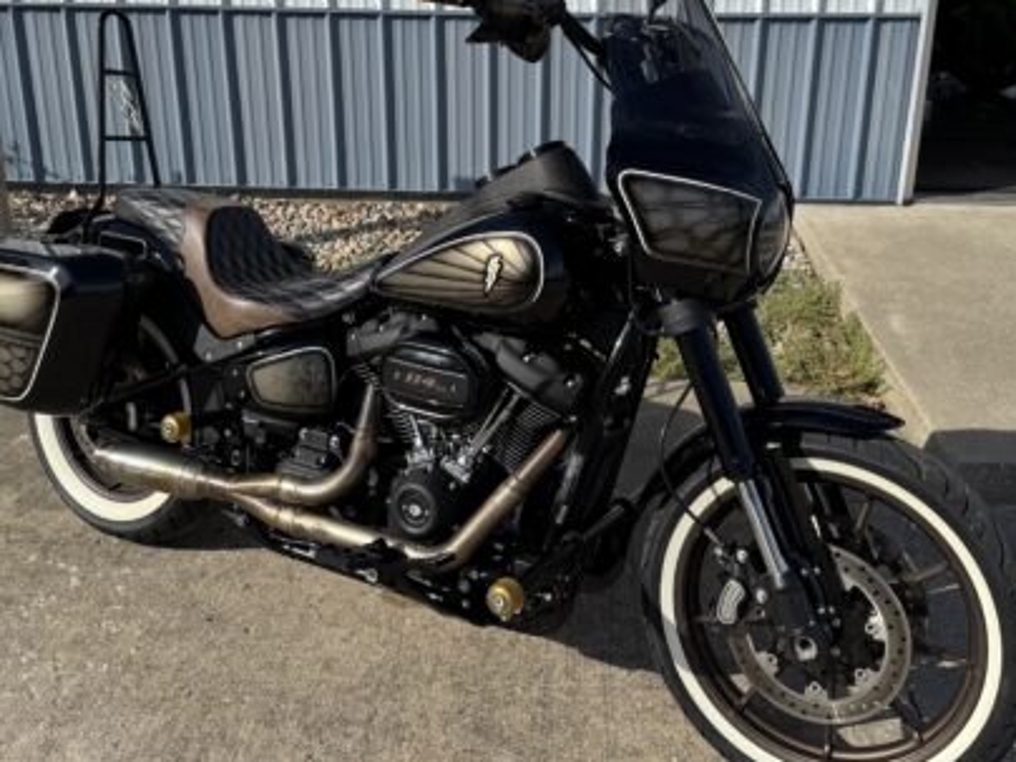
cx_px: 523
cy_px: 262
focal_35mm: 38
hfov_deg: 49.0
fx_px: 1115
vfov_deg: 37.4
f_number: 1.78
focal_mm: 6.76
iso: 80
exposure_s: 1/4950
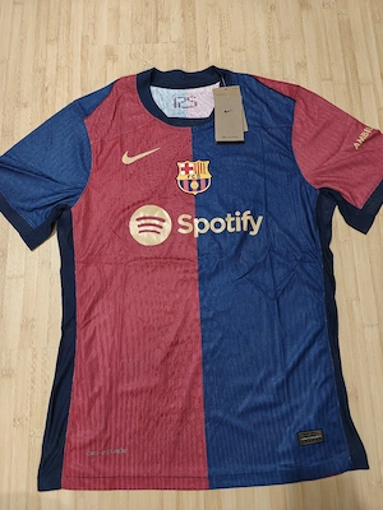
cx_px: 192
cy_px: 255
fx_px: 339
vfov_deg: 73.9
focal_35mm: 23
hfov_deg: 58.9
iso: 1250
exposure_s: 1/68
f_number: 1.6
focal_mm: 6.06
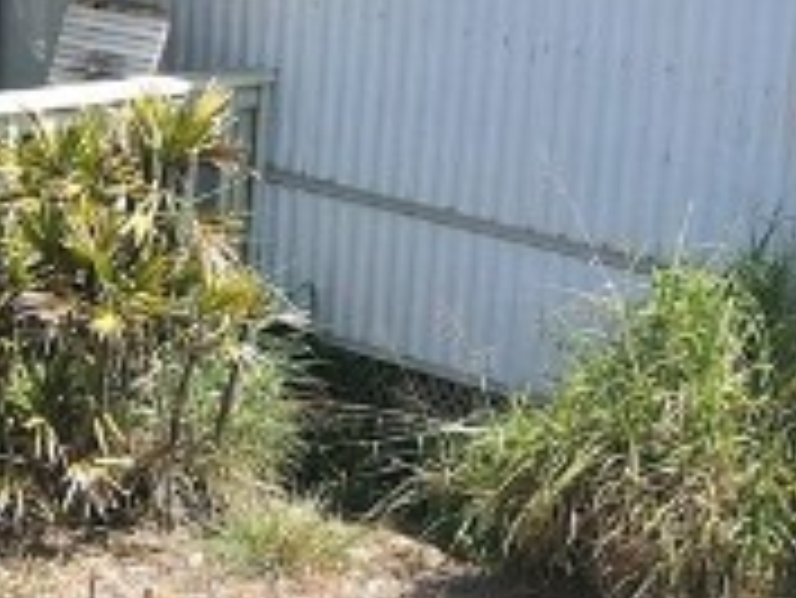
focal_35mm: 139
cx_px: -4
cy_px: 629
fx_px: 3198
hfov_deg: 14.0
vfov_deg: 10.6
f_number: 2.8
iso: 100
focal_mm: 4.5
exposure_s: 1/667
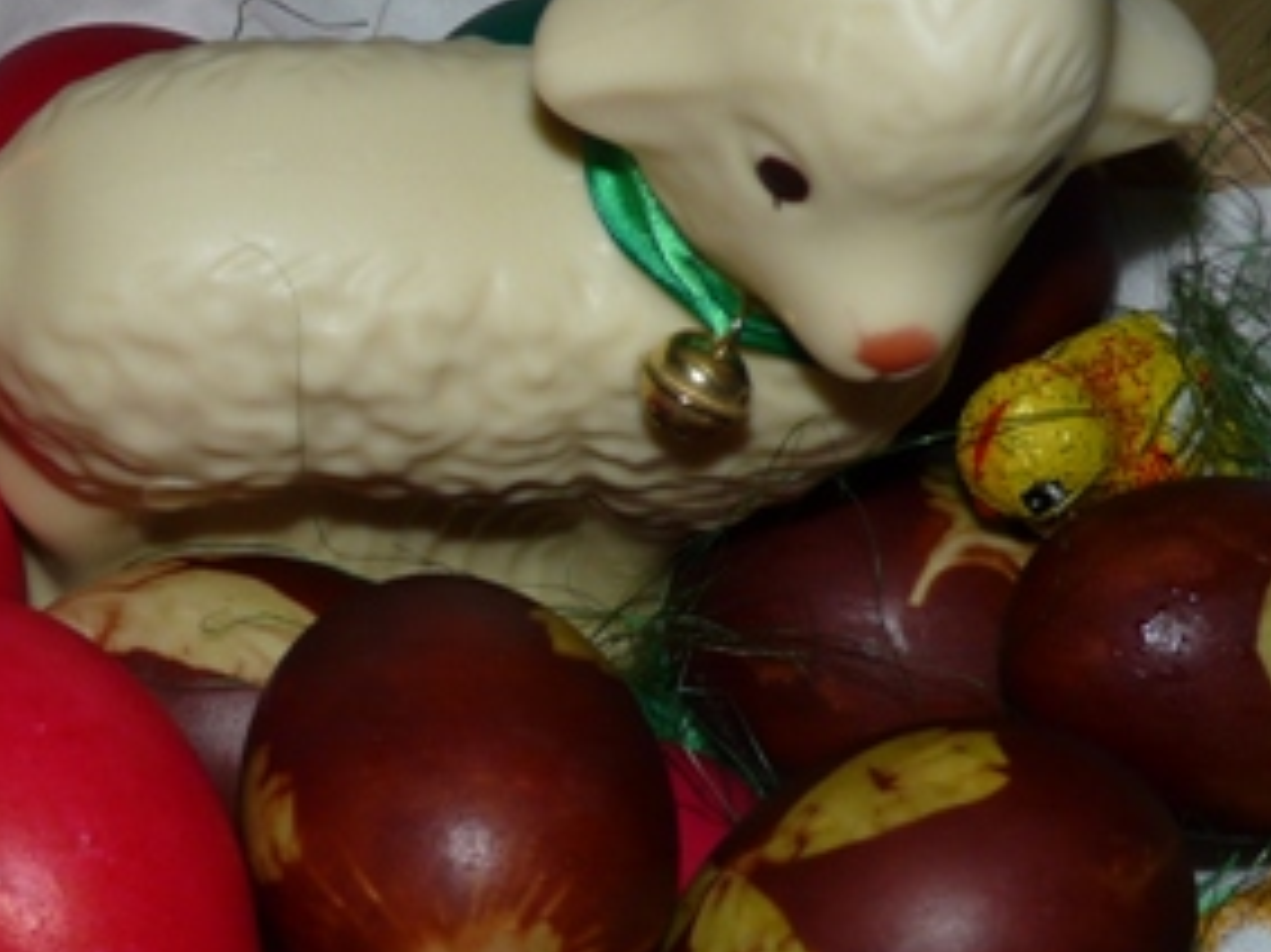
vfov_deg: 15.5
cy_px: 723
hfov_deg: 20.4
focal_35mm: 95
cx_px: 265
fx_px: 3487
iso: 100
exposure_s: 1/40
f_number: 3.2
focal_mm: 6.8
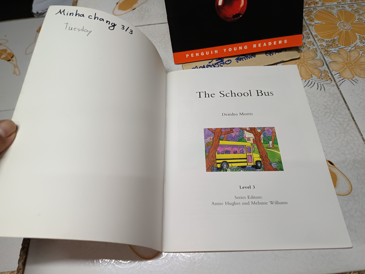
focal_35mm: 24
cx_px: 182
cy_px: 137
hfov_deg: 71.6
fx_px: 253
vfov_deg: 56.8
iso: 1080
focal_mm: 5.31
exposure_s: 1/50
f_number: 1.7
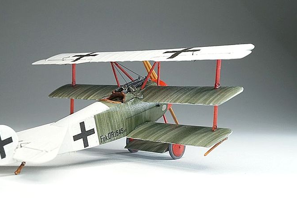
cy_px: 118
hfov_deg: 36.8
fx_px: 445
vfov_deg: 25.0
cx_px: 120
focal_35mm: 54
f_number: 22
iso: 500
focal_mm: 30
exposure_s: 1/40
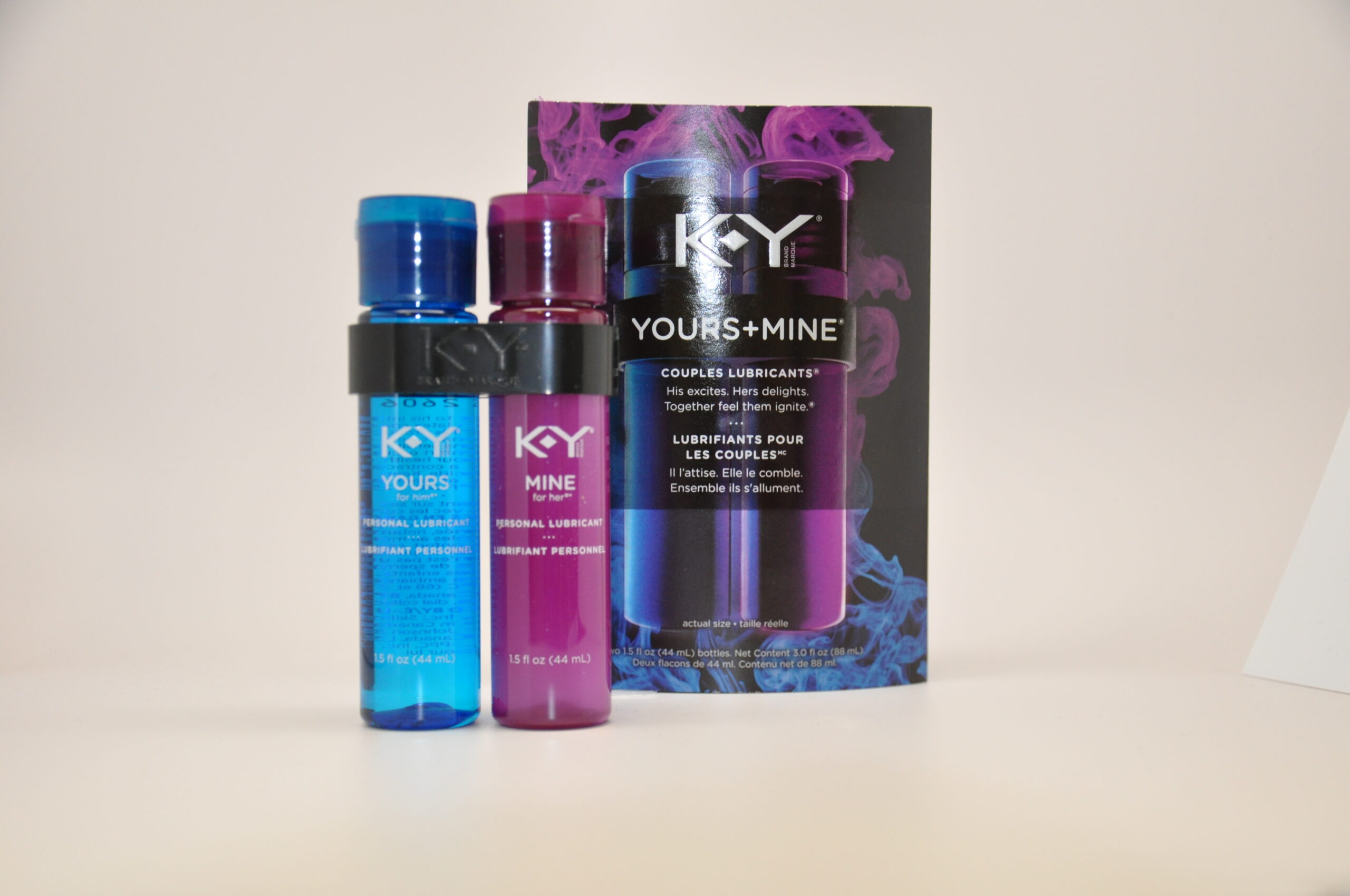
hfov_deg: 37.9
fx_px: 1966
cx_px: 675
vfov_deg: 25.7
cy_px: 448
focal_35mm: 52
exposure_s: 1/125
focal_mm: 35
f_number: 4.5
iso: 800
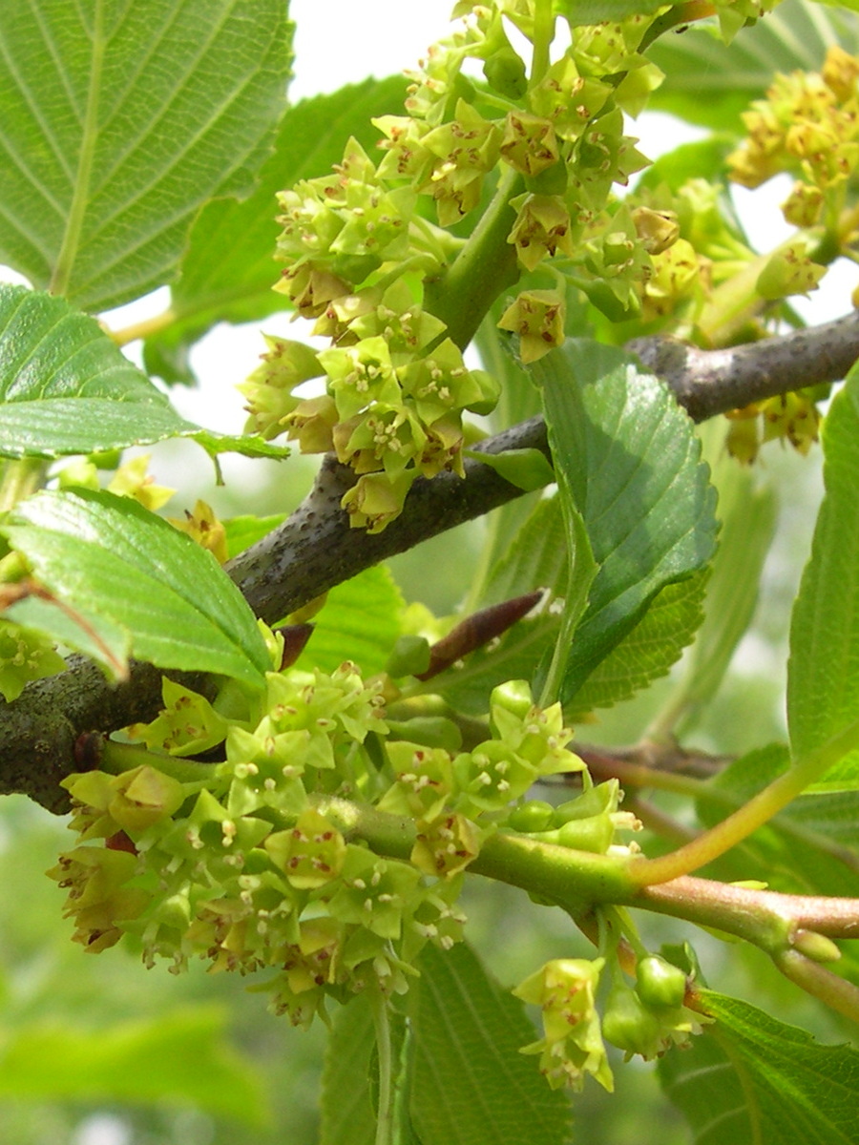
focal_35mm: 38
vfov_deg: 49.0
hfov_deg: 37.7
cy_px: 572
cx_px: 430
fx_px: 1257
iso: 100
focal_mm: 8
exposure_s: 1/92
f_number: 7.6
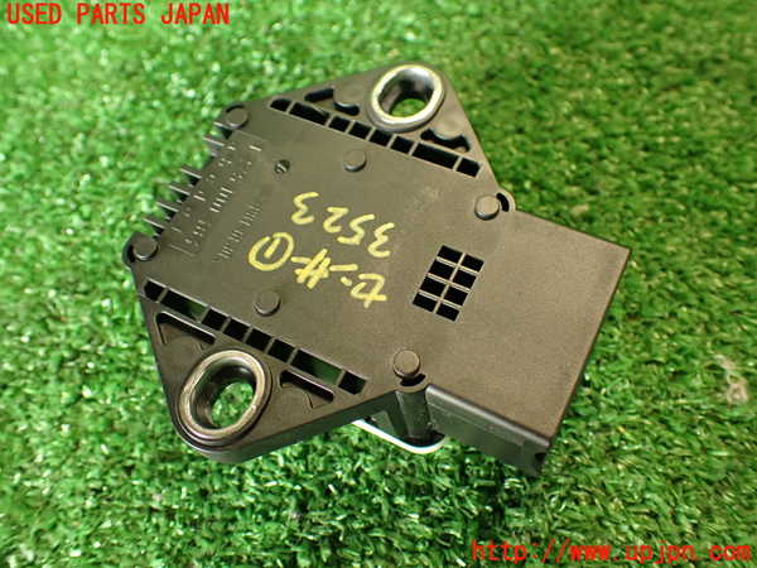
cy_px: 284
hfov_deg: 56.8
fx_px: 700
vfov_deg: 44.2
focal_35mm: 32
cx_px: 378
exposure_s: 1/30
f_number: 2.4
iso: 320
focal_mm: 5.79
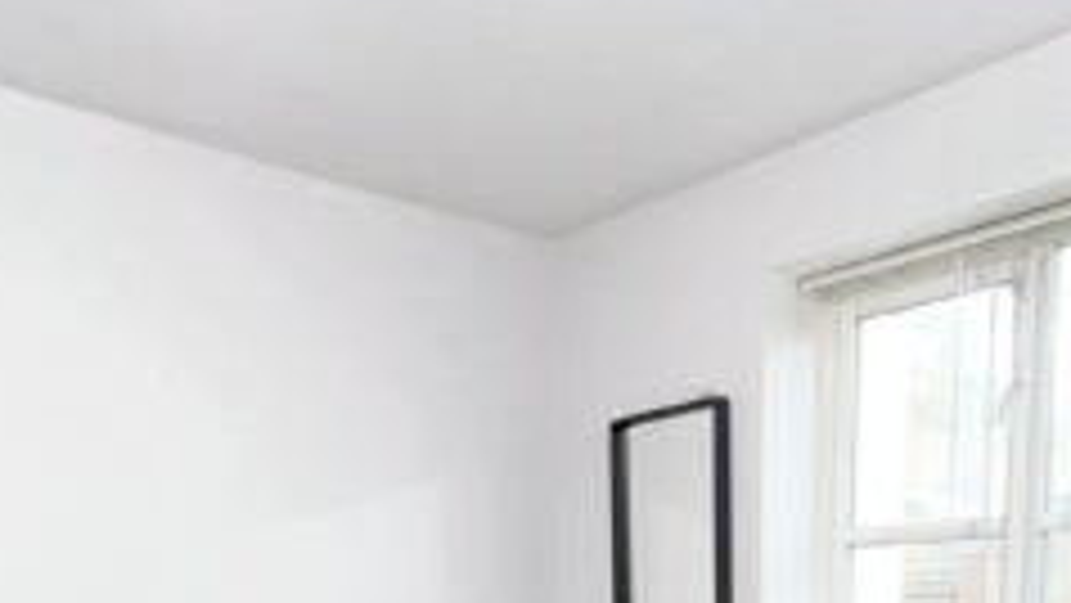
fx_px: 1079
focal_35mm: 38
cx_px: 544
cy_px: 765
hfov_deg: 52.8
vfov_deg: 26.8
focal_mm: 10
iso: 800
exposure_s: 1/10
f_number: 4
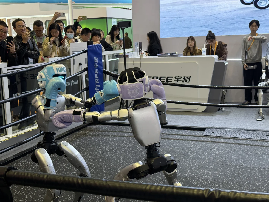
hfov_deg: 39.7
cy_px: 101
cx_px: 134
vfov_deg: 30.3
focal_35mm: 48
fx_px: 373
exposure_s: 1/100
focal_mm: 6.76
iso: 125
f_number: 1.78
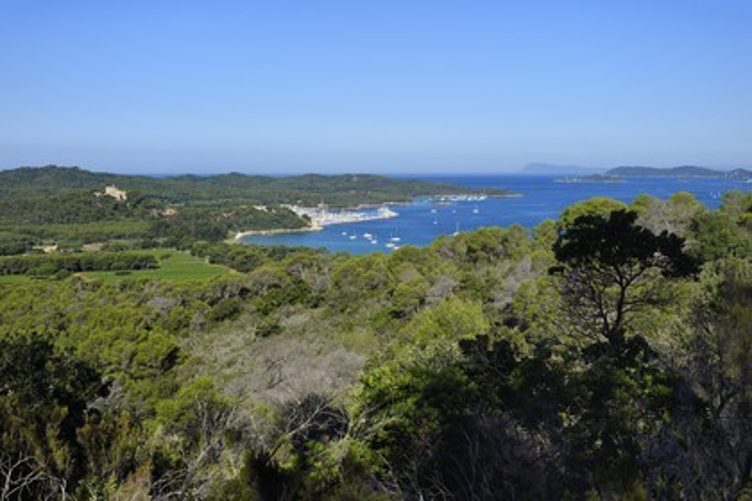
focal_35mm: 42
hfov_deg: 46.4
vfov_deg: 31.9
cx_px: 376
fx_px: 877
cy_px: 250
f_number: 11
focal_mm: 42
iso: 200
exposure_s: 1/250
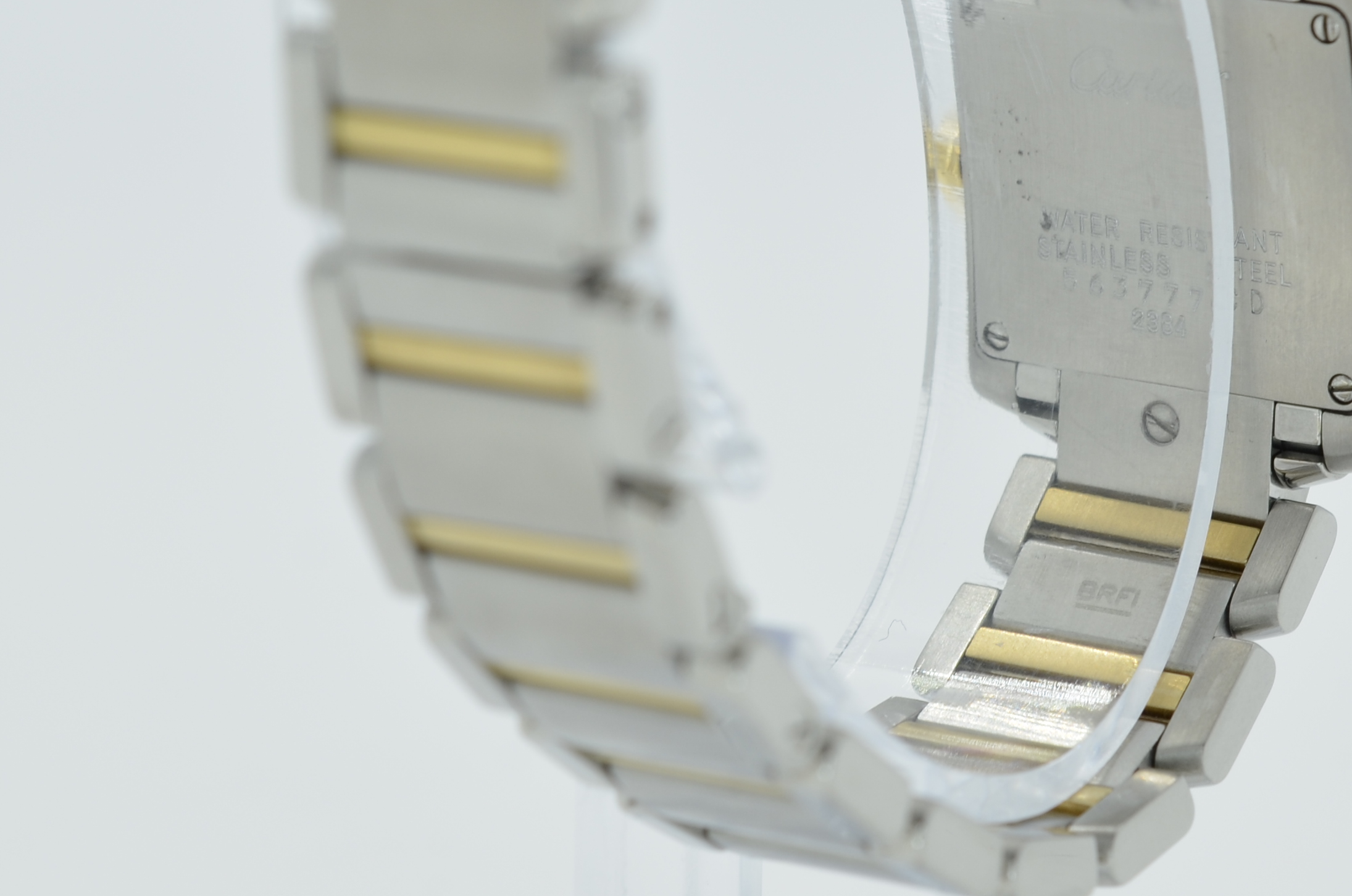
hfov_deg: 15.2
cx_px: 849
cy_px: 211
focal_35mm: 135
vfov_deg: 10.1
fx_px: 5060
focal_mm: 40
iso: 125
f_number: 8
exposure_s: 1/50
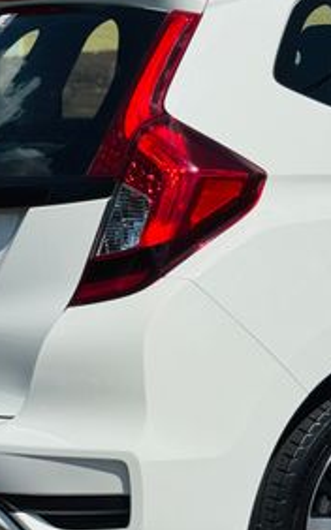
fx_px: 1228
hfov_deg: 15.3
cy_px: 237
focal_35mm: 85
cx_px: 117
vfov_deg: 24.4
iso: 50
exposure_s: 1/20000
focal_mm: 6.76
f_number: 1.78
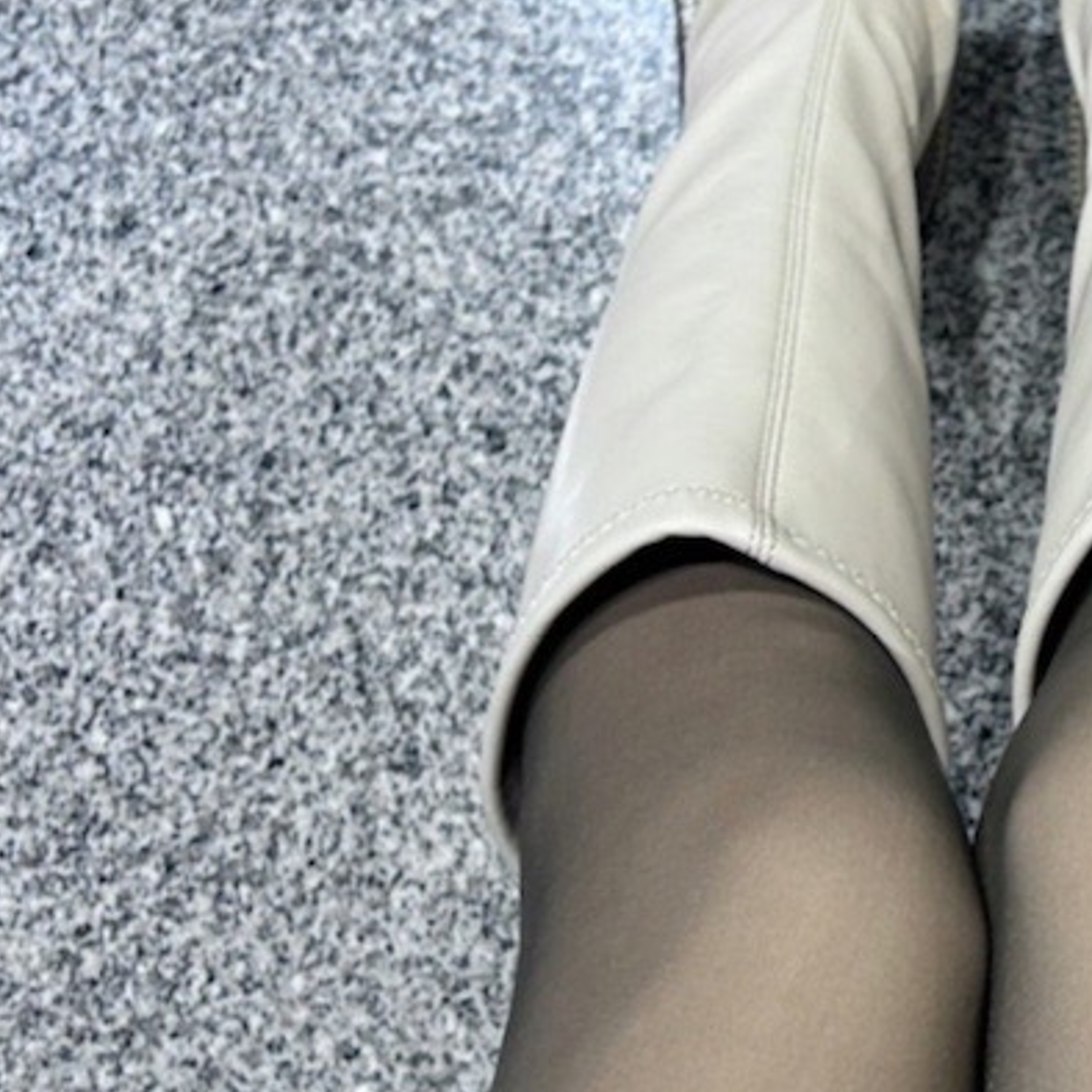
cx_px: 1095
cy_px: 604
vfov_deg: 20.6
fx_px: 2998
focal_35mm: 84
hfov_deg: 20.0
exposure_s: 1/50
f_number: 1.5
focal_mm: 5.7
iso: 80
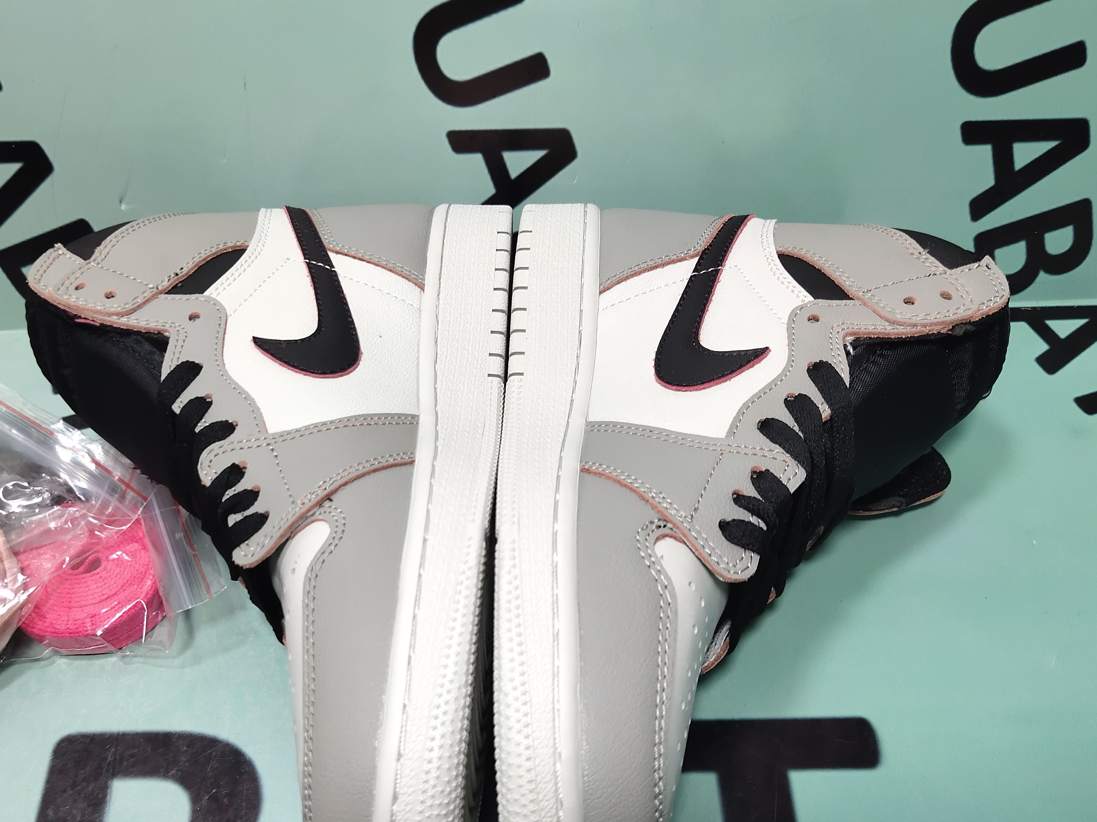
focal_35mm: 39
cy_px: 522
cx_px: 480
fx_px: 1236
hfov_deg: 47.8
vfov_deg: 36.6
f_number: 1.79
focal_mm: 4.35
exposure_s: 1/100
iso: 102
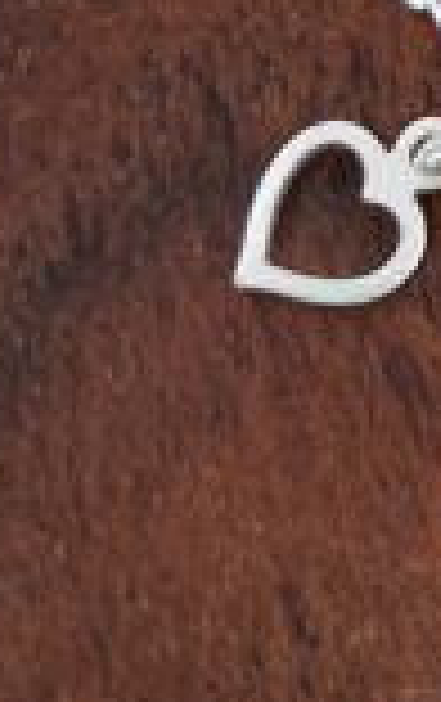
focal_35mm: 141
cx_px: 1174
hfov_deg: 8.3
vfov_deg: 13.8
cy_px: -382
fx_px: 2701
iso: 125
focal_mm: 4.25
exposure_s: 1/121
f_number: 1.8
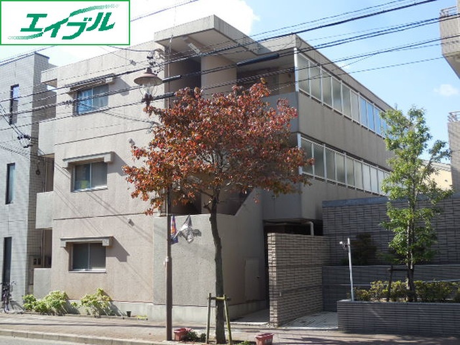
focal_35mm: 46
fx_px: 611
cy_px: 172
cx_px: 230
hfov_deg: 41.2
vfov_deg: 31.5
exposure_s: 1/500
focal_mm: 8.2
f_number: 3.8
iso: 125
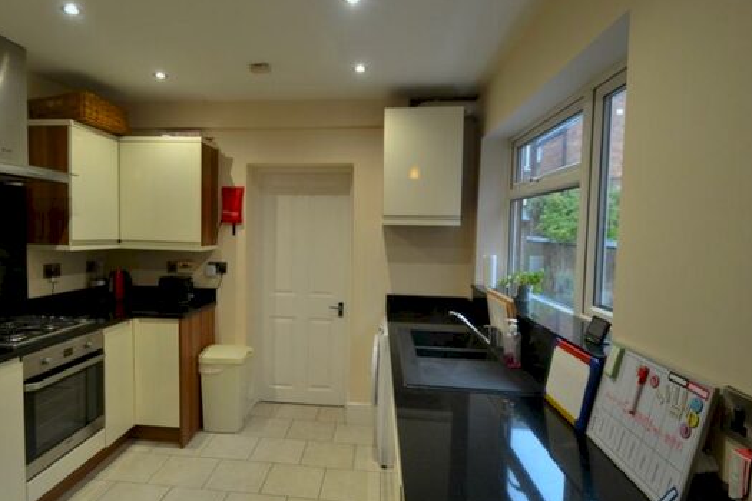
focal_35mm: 20
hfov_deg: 83.7
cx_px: 335
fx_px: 418
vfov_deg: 61.9
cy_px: 257
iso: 640
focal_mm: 10
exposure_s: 1/60
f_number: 3.5
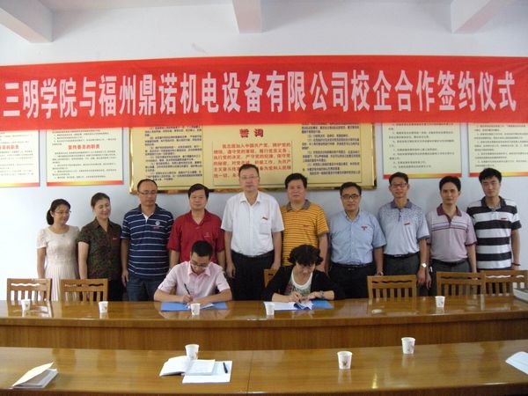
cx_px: 264
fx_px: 534
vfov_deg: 40.7
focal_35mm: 35
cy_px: 198
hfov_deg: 52.6
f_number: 3.8
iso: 400
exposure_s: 1/48
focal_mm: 5.9
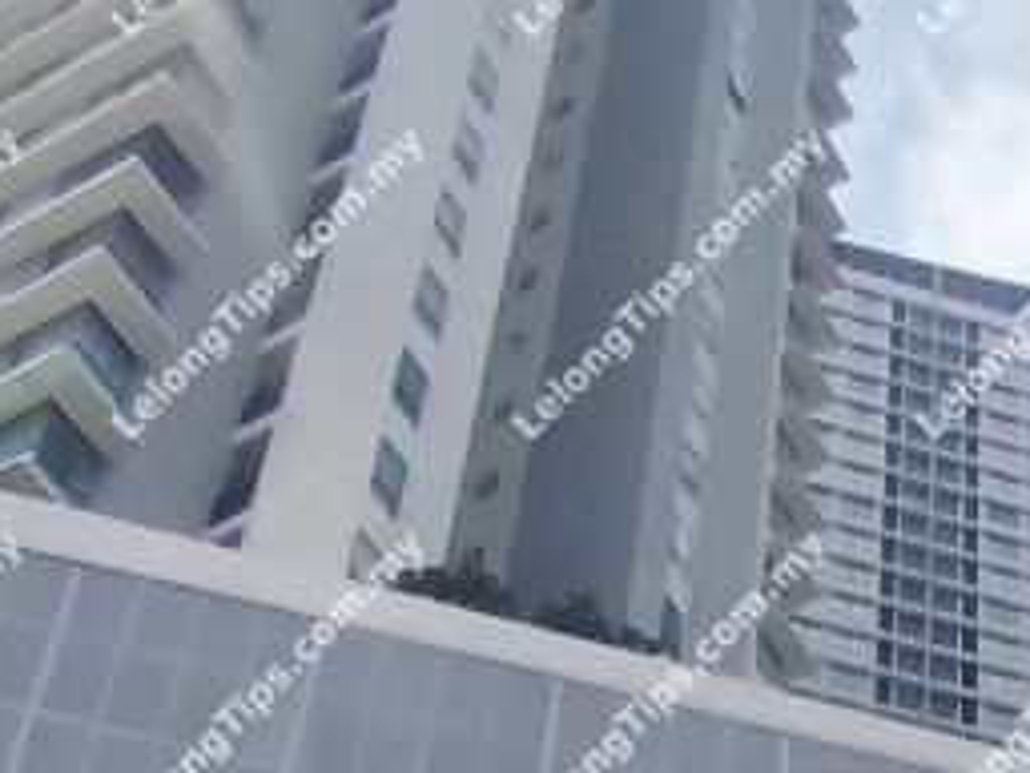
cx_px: 1108
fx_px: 2827
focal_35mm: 95
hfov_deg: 19.8
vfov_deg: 14.5
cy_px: 1166
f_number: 2.2
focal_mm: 1.65
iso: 50
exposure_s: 1/4180
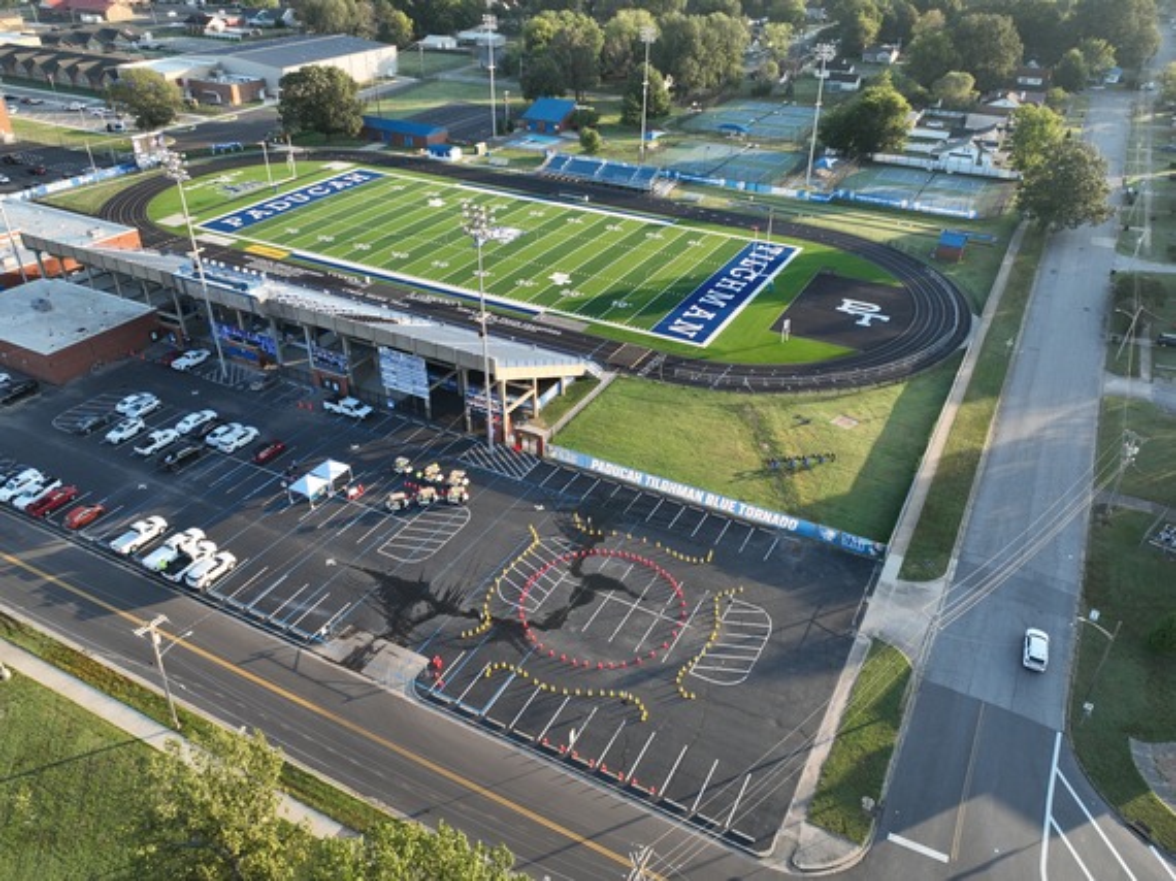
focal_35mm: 24
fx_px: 815
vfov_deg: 56.8
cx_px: 588
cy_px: 440
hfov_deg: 71.6
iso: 100
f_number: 2.8
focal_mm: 12.29
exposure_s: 1/350
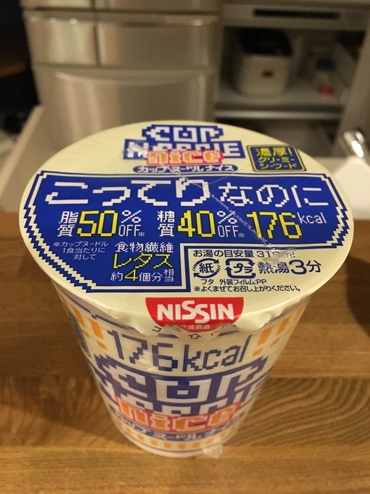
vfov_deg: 61.7
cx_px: 185
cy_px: 247
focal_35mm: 29
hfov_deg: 48.2
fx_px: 413
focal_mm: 4.15
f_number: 2.2
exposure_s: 1/15
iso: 320
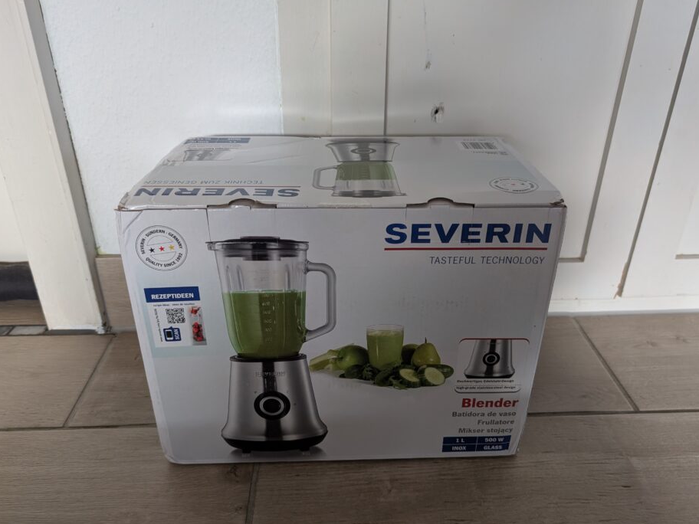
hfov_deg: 65.3
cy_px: 277
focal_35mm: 27
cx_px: 364
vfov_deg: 51.3
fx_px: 545
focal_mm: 6.9
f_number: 1.68
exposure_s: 1/163
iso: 776
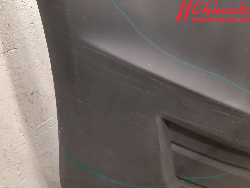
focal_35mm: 26
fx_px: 188
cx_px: 125
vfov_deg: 53.1
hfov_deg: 67.3
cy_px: 94
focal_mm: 3.93
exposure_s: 1/25
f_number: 1.7
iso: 200
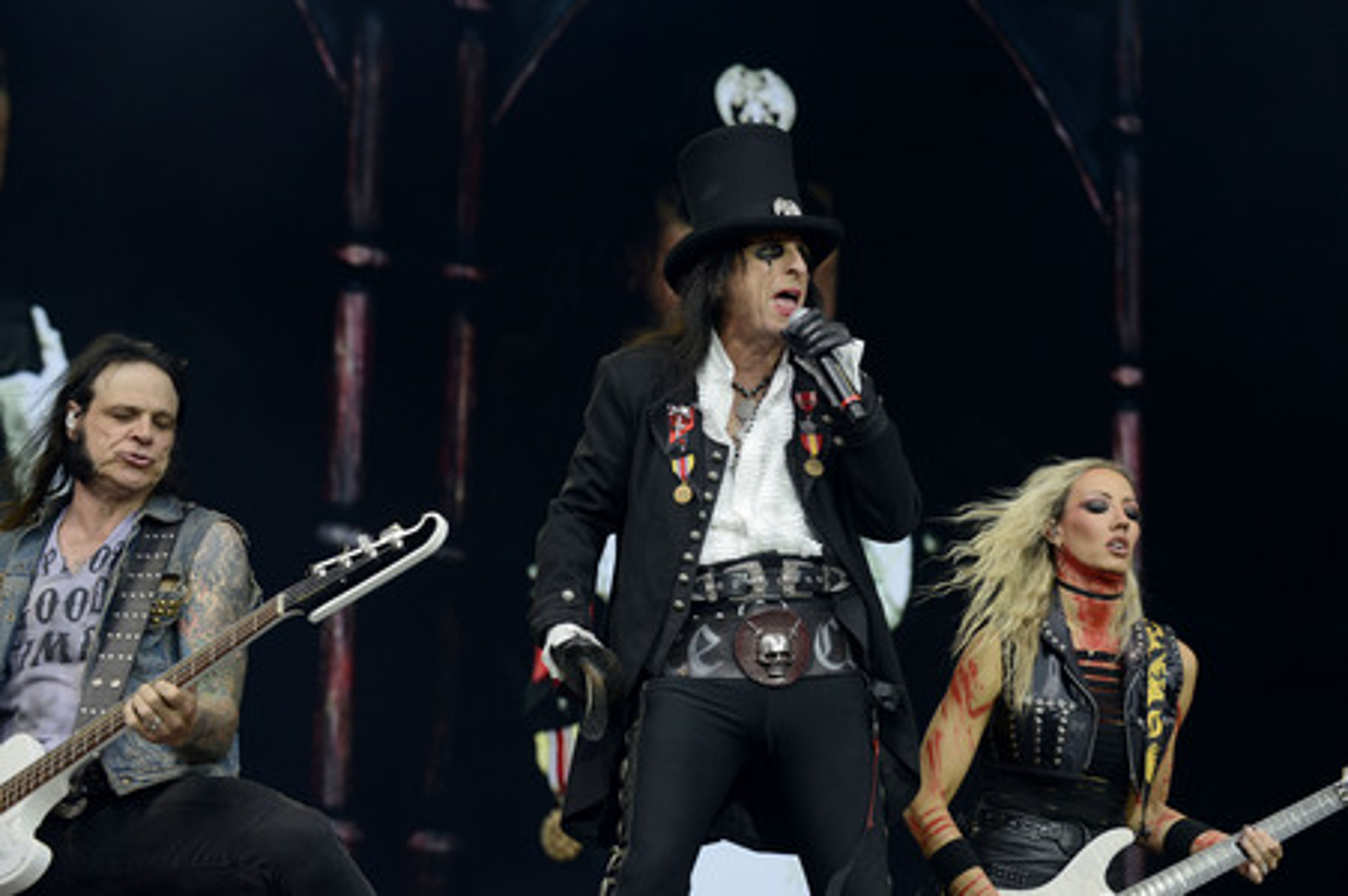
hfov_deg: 20.8
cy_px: 448
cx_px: 674
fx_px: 3667
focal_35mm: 98
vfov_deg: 13.9
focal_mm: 98
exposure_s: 1/800
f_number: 5
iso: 320
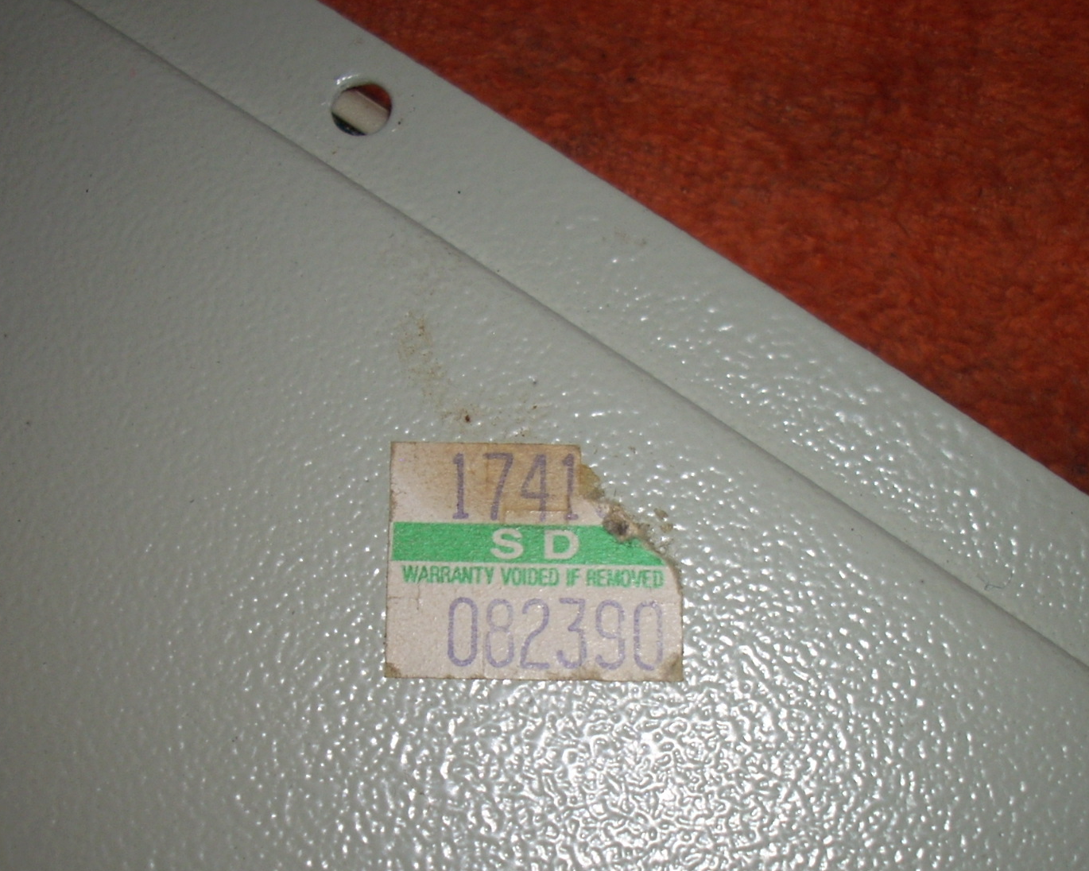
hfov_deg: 34.7
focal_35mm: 54
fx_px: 1740
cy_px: 568
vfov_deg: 28.0
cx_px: 535
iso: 64
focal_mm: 6.2
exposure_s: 1/60
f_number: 5.6
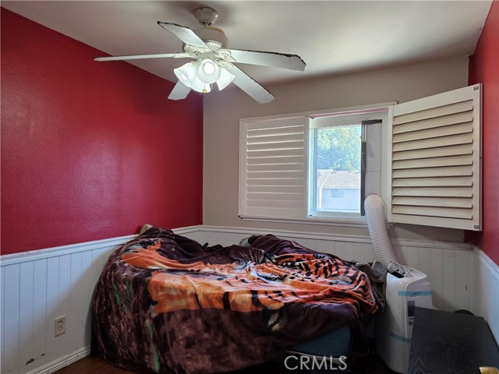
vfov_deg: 58.9
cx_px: 250
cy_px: 187
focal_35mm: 23
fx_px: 332
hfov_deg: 73.9
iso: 200
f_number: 1.7
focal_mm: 6.3
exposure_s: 1/120
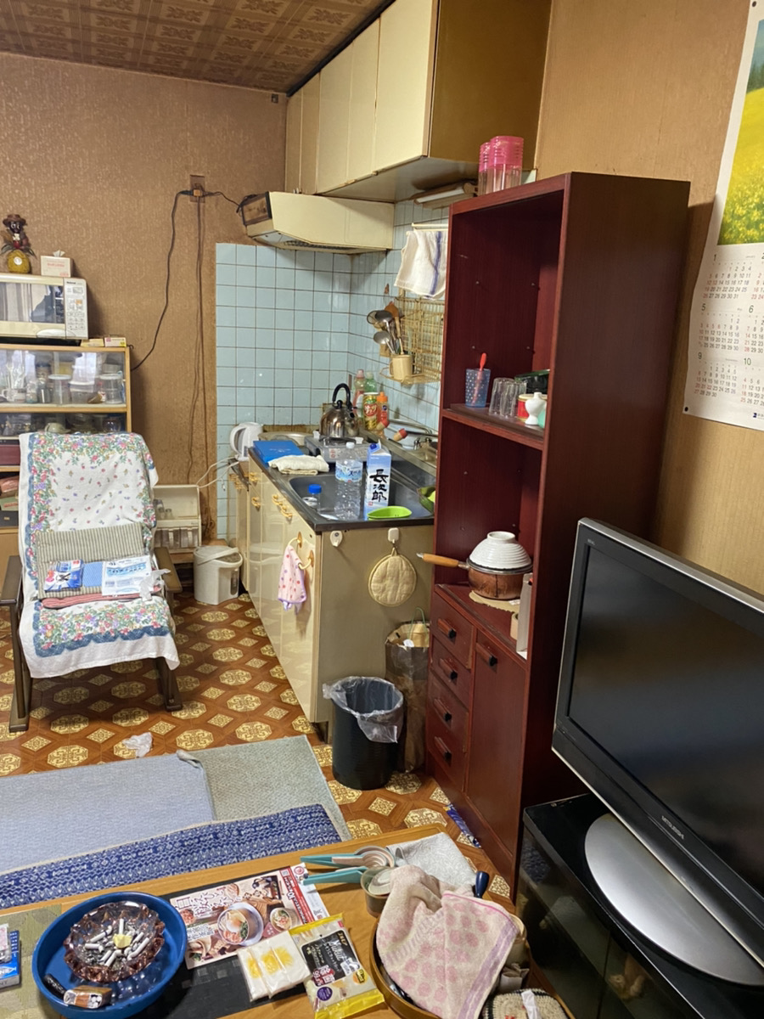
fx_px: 765
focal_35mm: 26
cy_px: 510
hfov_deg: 53.1
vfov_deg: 67.3
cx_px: 382
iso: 400
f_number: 1.8
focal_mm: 4.25
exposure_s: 1/50
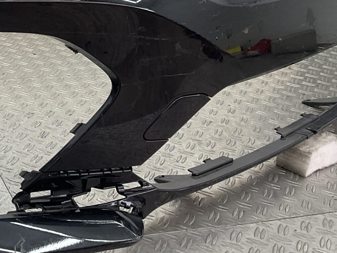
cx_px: 8
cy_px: 24
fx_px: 711
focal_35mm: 73
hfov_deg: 25.5
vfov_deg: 19.8
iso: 25
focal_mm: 3
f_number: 1.8
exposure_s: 1/100
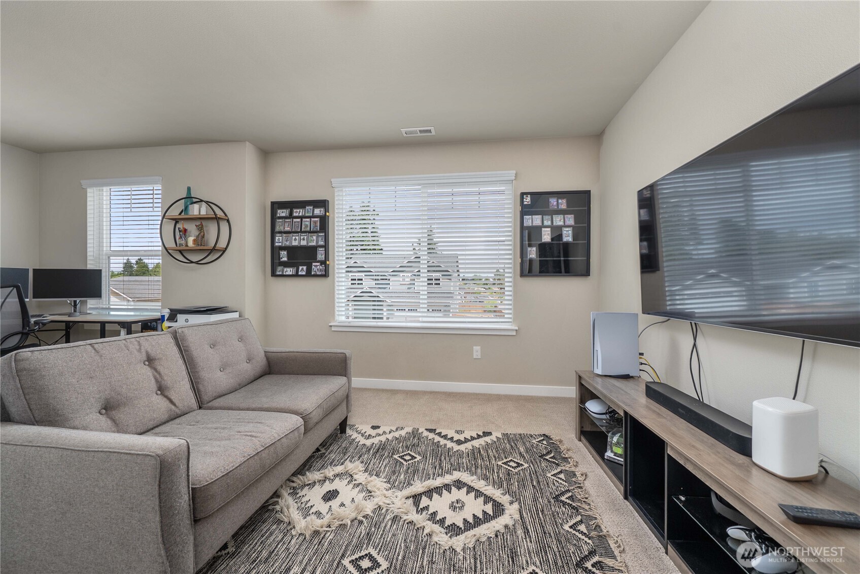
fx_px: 311
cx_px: 430
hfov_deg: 108.3
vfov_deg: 85.5
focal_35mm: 13
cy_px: 287
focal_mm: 13
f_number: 7.1
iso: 1000
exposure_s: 1/10
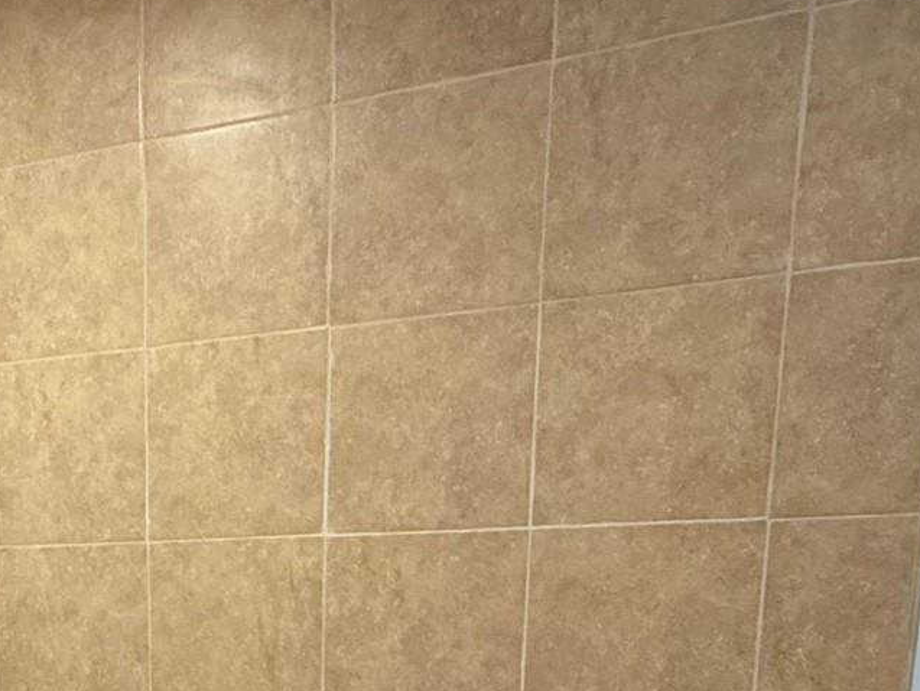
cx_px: 143
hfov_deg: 39.8
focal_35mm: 45
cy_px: 834
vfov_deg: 28.0
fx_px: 1196
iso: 320
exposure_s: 1/60
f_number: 2.2
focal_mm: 2.22
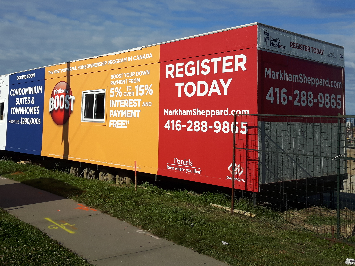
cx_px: 133
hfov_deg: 43.5
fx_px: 441
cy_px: 90
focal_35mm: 43
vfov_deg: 33.3
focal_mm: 3.7
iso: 40
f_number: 1.9
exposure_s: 1/2584
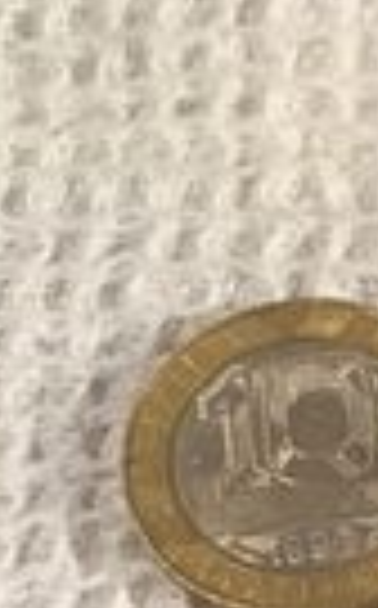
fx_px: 2265
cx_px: 1071
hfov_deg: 8.3
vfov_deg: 14.2
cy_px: 937
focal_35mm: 137
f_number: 2.2
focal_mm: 4.15
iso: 200
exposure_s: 1/20
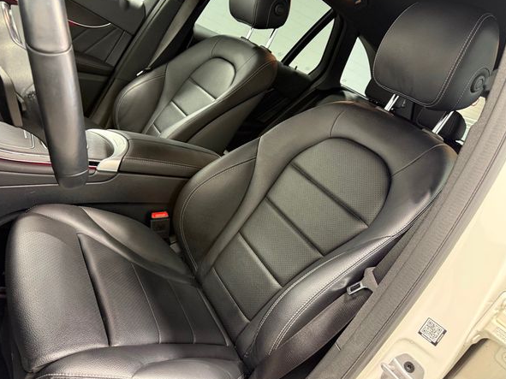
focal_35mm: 26
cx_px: 237
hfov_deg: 67.2
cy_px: 193
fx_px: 380
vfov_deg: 53.0
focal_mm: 6.76
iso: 500
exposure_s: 1/60
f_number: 1.78
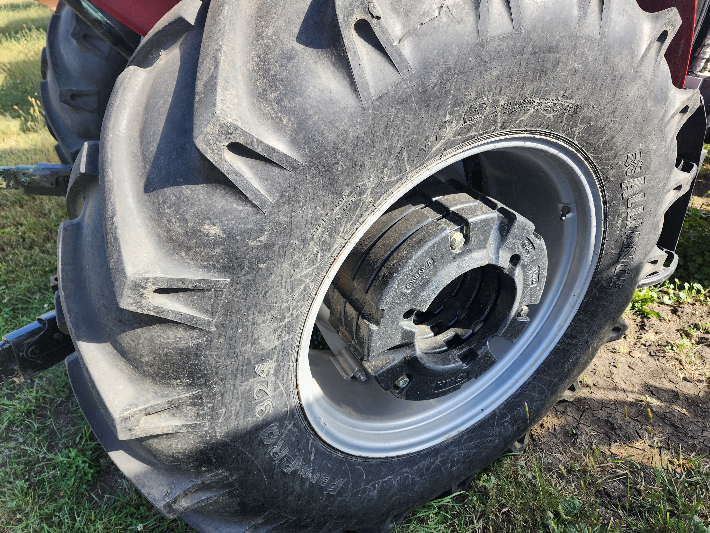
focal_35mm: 23
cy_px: 266
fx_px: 472
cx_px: 355
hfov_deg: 73.9
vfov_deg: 58.9
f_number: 1.8
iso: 25
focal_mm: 5.54
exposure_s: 1/294
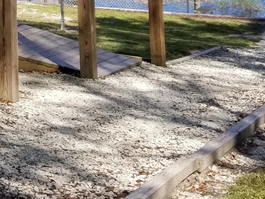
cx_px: -128
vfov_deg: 12.0
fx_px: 888
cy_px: -131
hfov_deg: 15.7
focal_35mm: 116
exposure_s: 1/1344
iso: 50
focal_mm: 4.25
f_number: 1.7
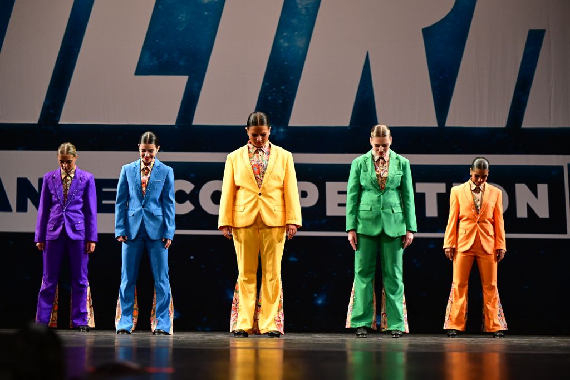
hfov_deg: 28.8
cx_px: 285
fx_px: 1108
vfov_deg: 19.5
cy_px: 190
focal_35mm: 70
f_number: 3.5
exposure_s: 1/640
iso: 3200
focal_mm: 70
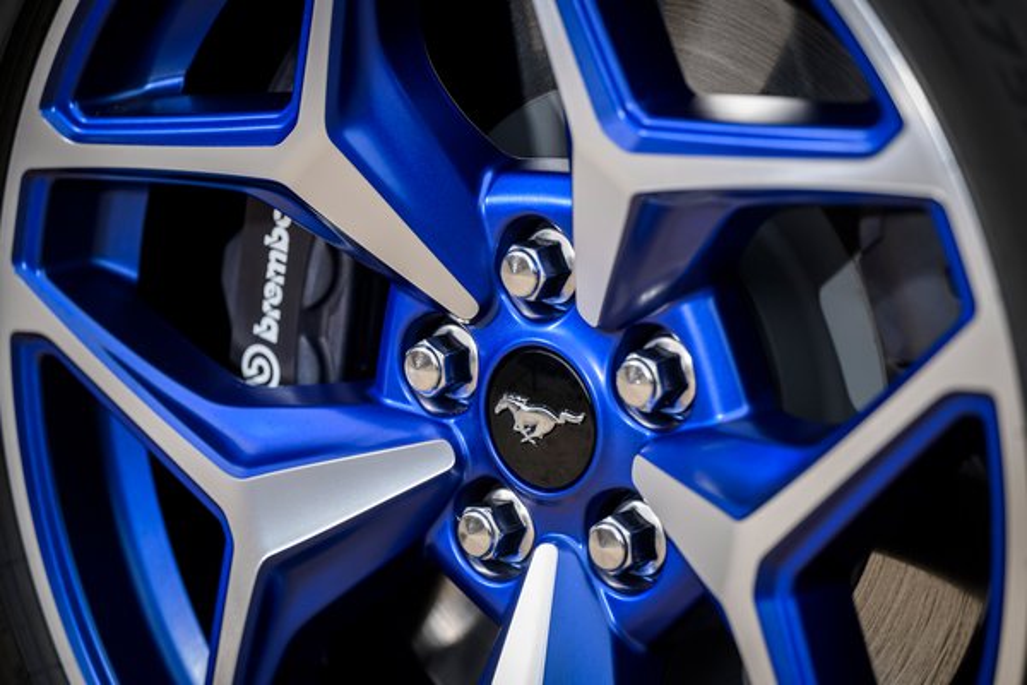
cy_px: 342
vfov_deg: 8.3
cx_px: 514
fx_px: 4707
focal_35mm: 165
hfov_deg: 12.5
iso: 400
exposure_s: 1/200
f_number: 4
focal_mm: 165
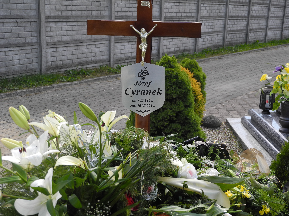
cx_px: 144
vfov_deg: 29.1
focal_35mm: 50
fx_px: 417
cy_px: 108
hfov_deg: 38.2
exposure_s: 1/500
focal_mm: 10.7
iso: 100
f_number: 3.5
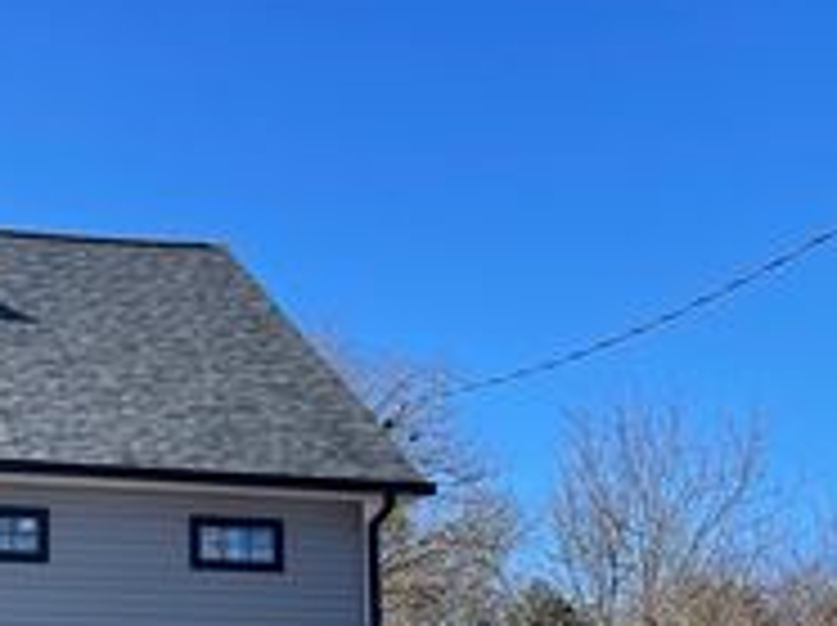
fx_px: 1690
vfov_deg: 20.4
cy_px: 601
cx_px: -86
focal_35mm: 70
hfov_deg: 25.7
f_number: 1.6
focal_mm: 4.2
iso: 32
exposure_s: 1/1916
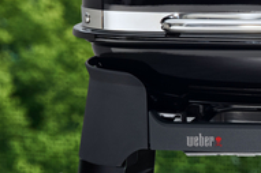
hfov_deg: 5.8
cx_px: 512
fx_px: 2506
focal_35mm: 346
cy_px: 249
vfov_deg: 3.9
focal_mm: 55
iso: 100
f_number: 4.5
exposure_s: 1/320
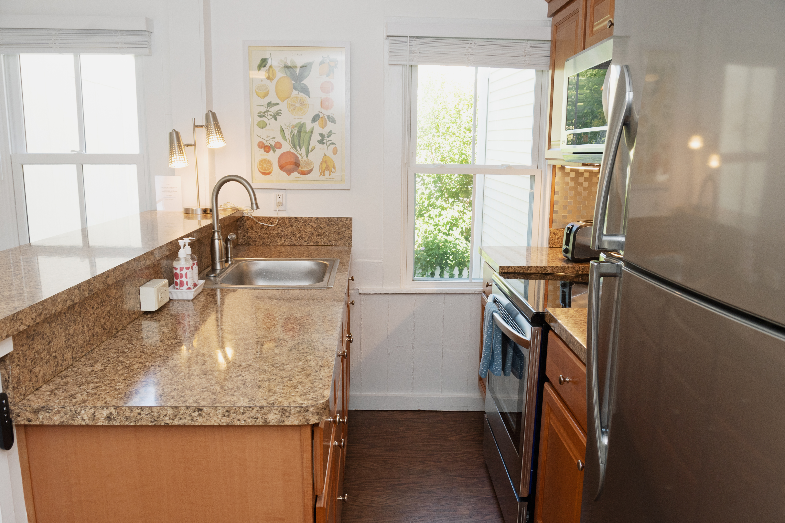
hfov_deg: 67.4
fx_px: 589
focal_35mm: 27
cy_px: 262
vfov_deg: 47.9
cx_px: 392
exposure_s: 1/60
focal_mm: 18
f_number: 6.3
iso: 250
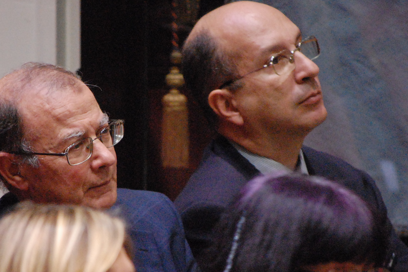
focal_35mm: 424
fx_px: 4801
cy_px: 179
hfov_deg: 4.9
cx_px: 160
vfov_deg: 3.2
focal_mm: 200
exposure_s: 1/30
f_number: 5.6
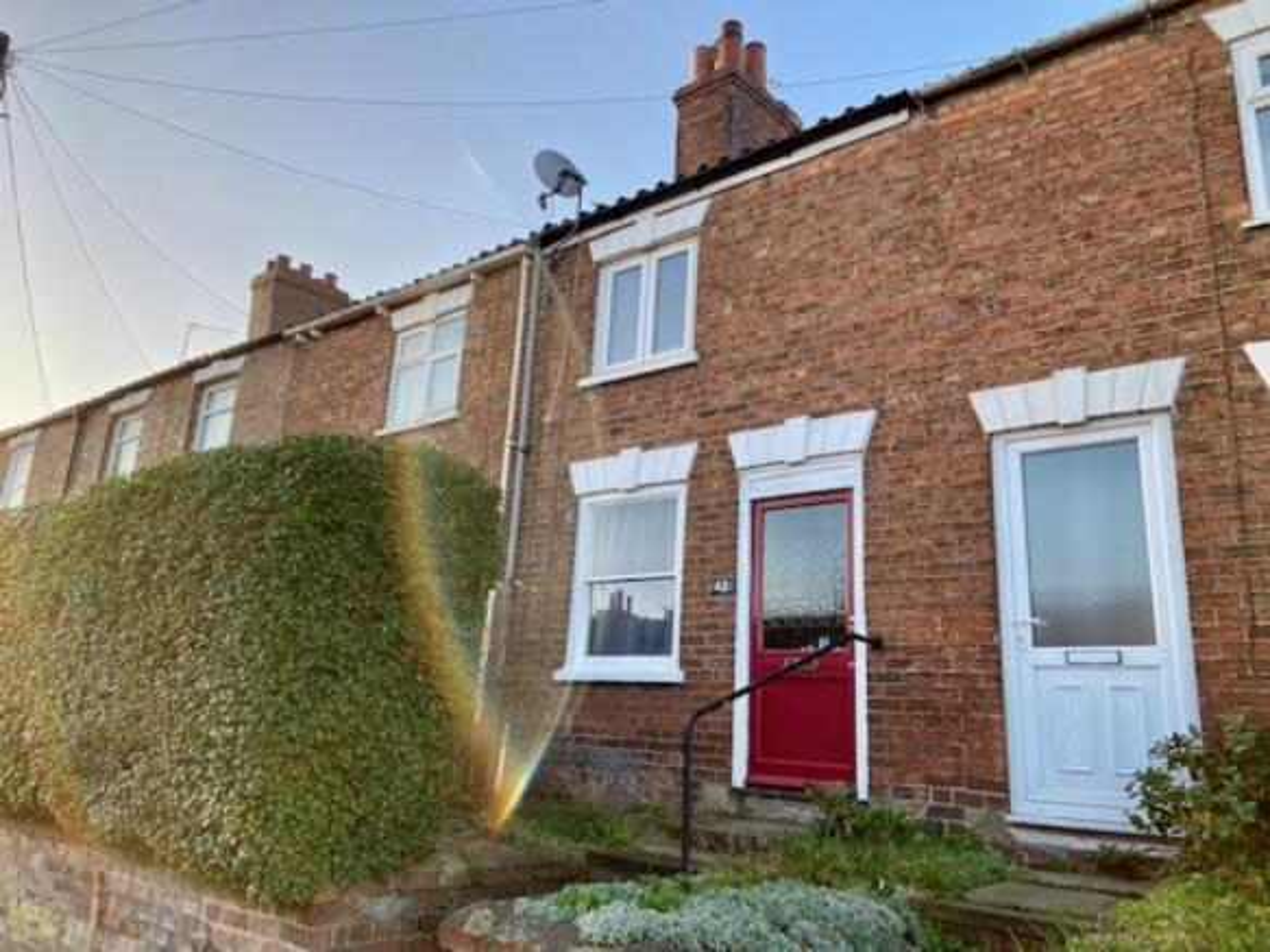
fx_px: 954
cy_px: 476
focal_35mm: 26
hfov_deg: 67.3
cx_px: 635
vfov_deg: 53.0
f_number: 1.8
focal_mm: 4.25
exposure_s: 1/321
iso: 32
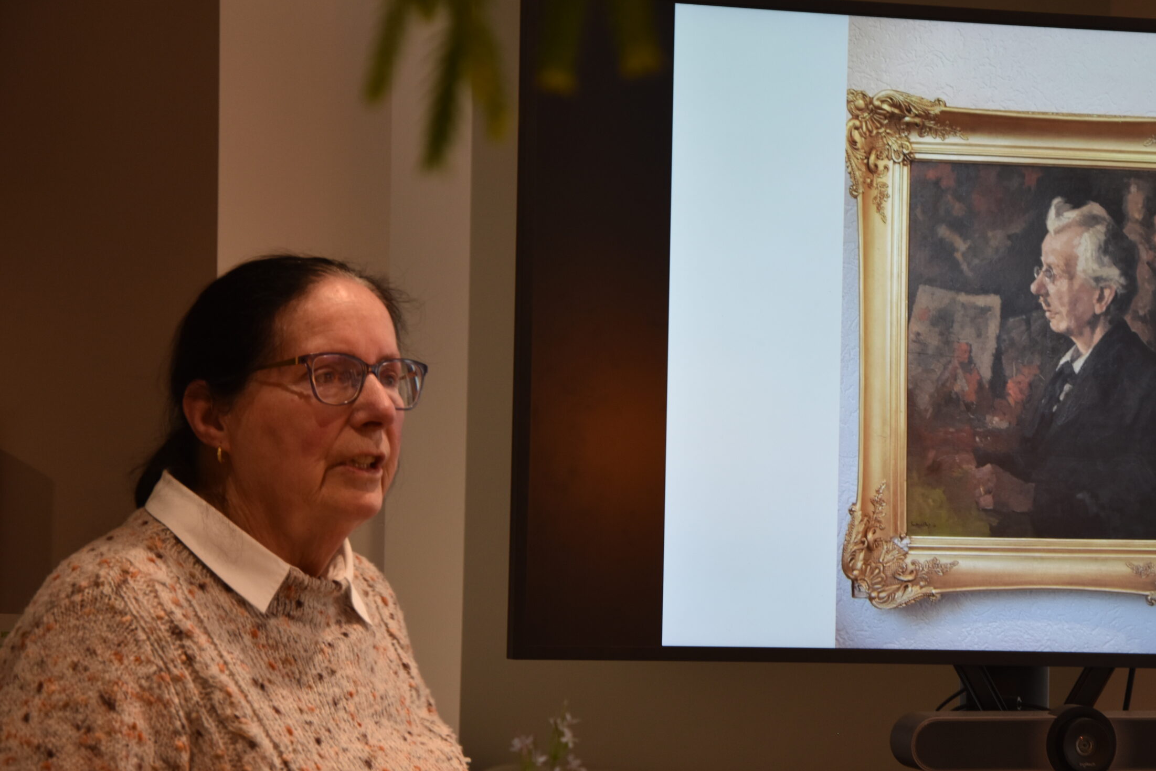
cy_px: 446
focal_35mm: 122
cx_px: 663
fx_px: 3918
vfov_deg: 11.2
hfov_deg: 16.8
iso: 400
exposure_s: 1/60
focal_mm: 70
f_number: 5.3
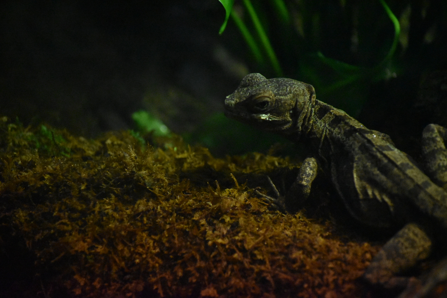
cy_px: 149
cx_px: 224
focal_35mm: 232
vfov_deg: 5.9
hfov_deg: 8.9
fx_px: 2887
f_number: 5
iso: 8000
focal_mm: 155
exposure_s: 1/400
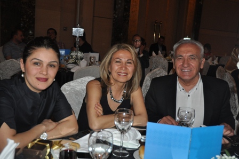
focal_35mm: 44
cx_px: 120
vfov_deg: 30.8
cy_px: 80
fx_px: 289
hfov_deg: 45.0
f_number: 3.8
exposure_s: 1/60
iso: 800
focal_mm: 29
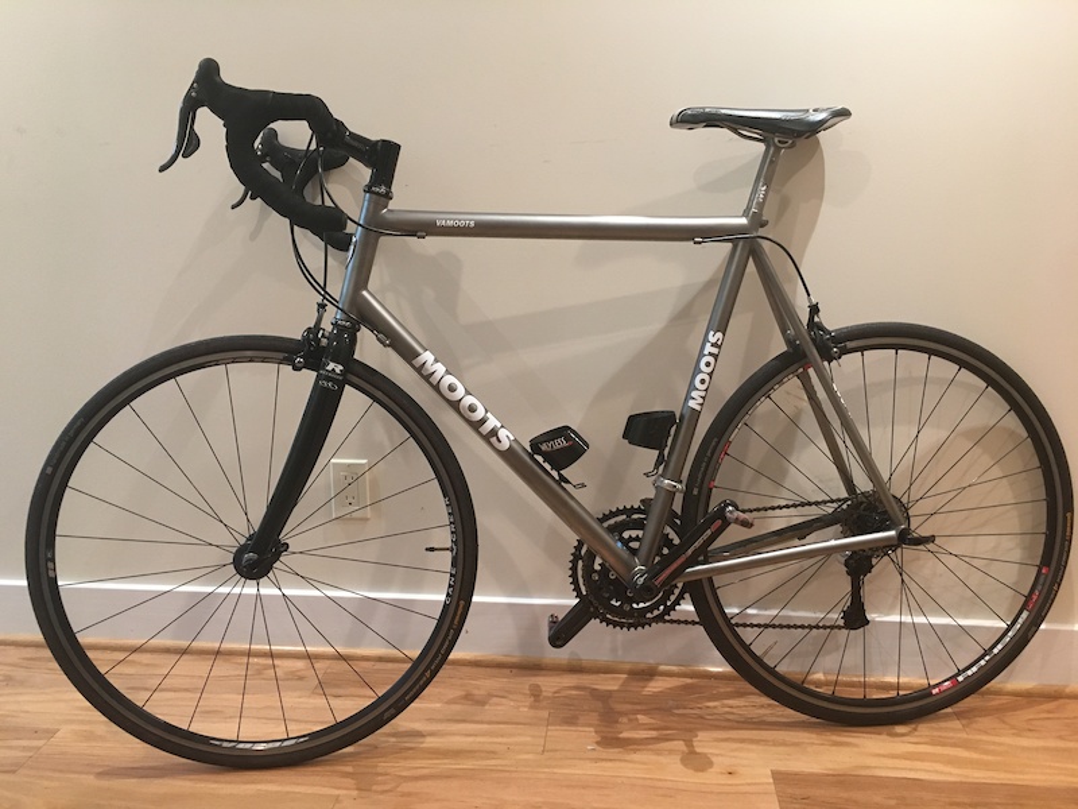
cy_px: 404
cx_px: 539
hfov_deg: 61.7
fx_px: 903
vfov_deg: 48.2
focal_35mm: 29
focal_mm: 4.15
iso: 100
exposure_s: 1/30
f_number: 2.2
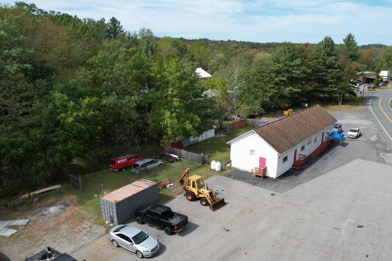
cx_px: 217
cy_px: 149
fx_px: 294
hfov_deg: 67.2
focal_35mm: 27
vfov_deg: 47.8
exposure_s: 1/1500
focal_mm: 8.38
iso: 100
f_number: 2.8
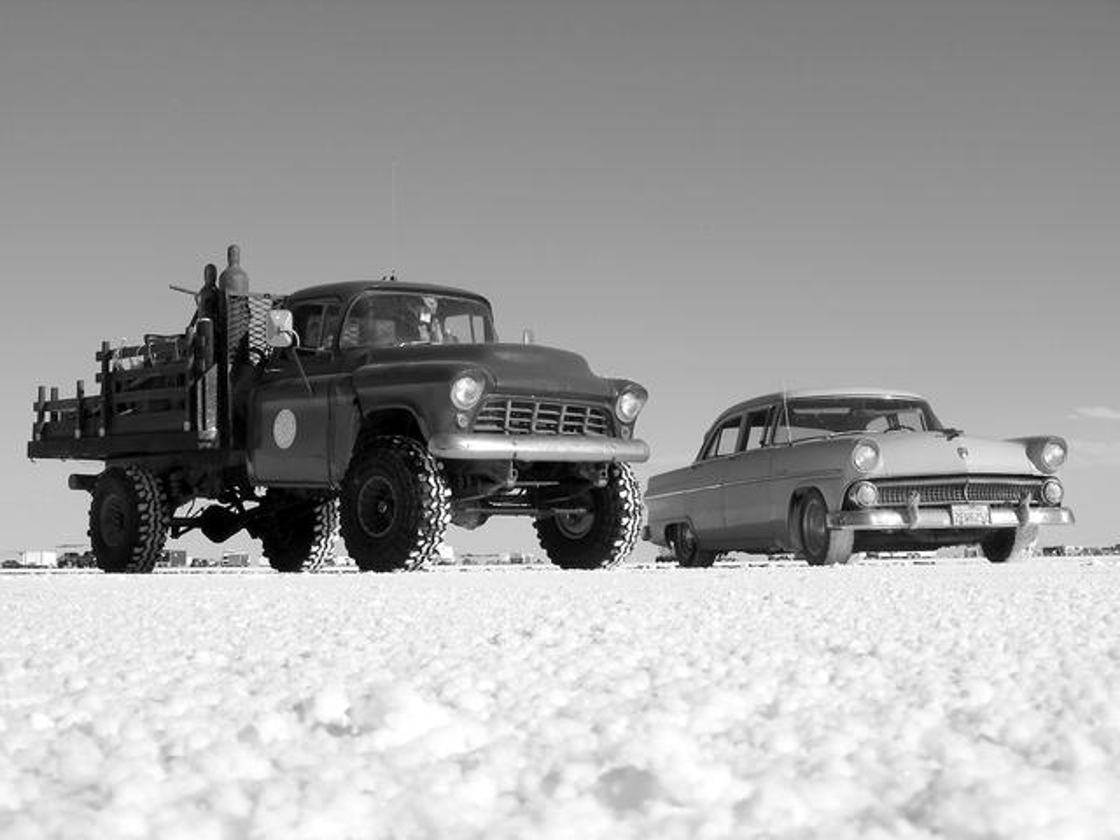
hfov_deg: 36.2
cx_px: 560
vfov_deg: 27.5
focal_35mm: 53
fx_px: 1715
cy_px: 420
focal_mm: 8.8
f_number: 5.6
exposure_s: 1/742
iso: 50
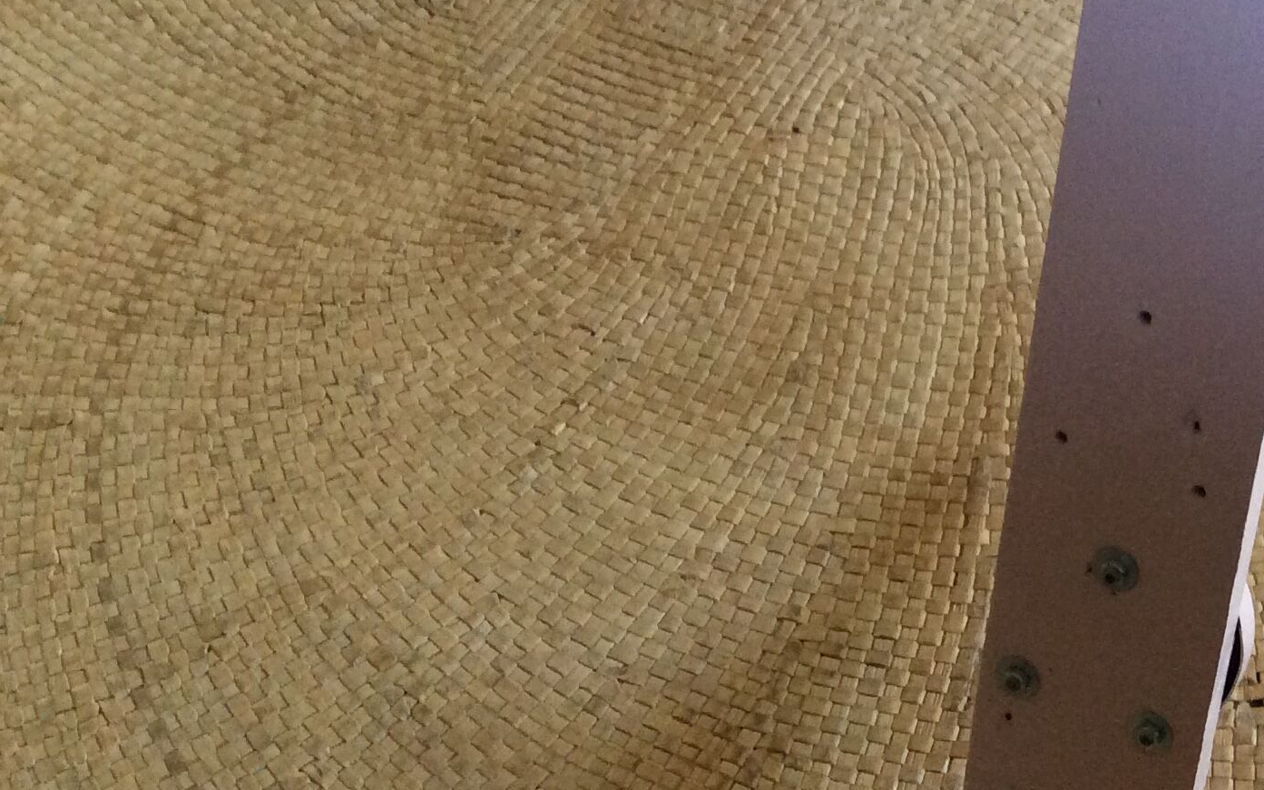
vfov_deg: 20.4
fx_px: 2170
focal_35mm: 63
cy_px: 132
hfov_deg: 31.2
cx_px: 1091
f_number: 2.4
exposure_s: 1/25
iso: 125
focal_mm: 3.3
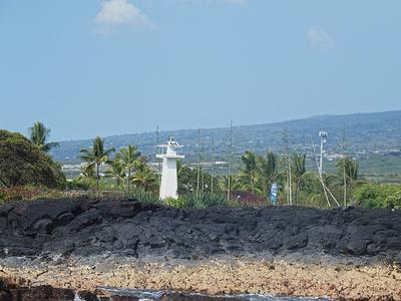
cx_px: 200
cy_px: 150
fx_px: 1436
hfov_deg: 15.9
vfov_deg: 12.0
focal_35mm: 124
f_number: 4.5
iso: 100
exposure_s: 1/640
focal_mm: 26.2
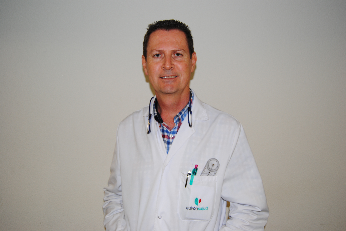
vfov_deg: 38.5
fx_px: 332
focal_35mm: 34
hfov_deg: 55.0
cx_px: 173
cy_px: 116
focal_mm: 23
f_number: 3.8
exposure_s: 1/60
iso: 200
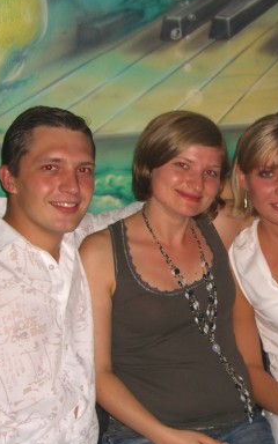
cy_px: 227
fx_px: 764
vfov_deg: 32.5
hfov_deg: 20.4
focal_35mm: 63
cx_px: 231
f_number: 2.8
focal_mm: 7.9
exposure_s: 1/60
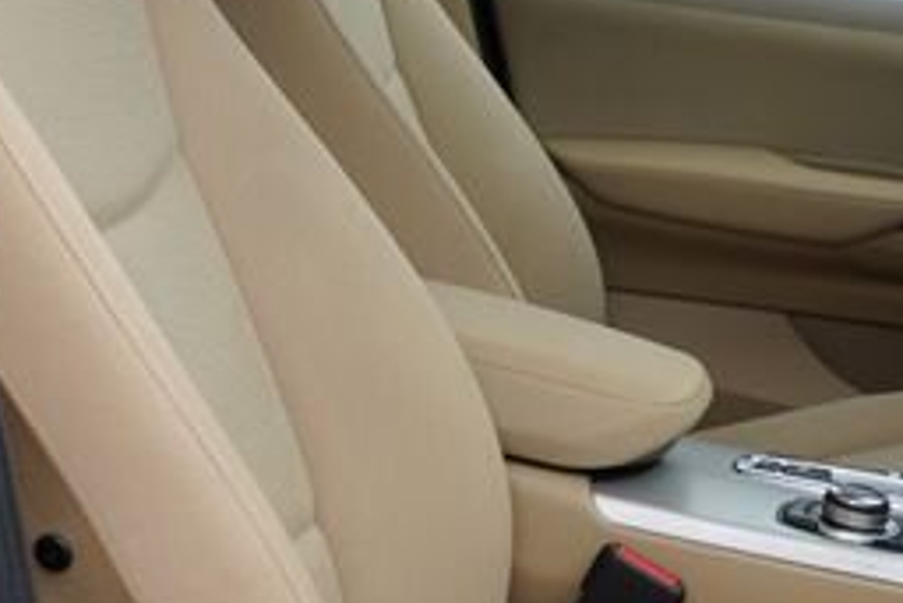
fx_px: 2409
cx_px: 737
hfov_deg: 21.0
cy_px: 192
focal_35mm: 96
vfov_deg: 14.2
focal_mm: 24
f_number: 6.3
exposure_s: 1/160
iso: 100
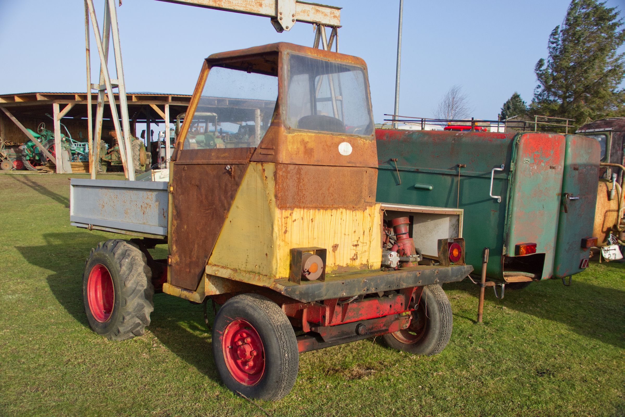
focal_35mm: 39
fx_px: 677
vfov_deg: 34.2
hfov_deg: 49.6
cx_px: 312
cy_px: 208
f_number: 4.5
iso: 500
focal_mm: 26
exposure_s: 1/1600
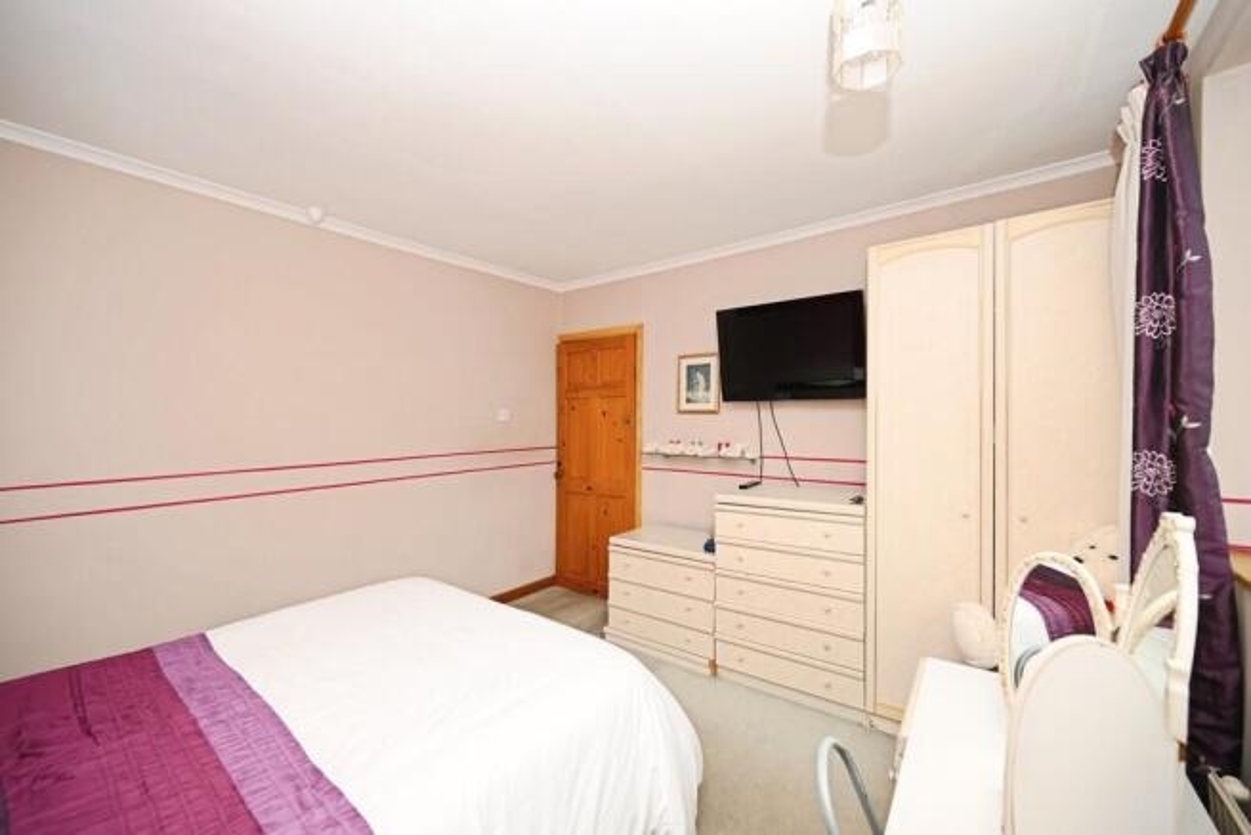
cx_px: 626
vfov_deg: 81.2
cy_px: 418
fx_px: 487
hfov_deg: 104.2
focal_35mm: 14
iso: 100
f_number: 4
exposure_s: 1/60
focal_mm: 14
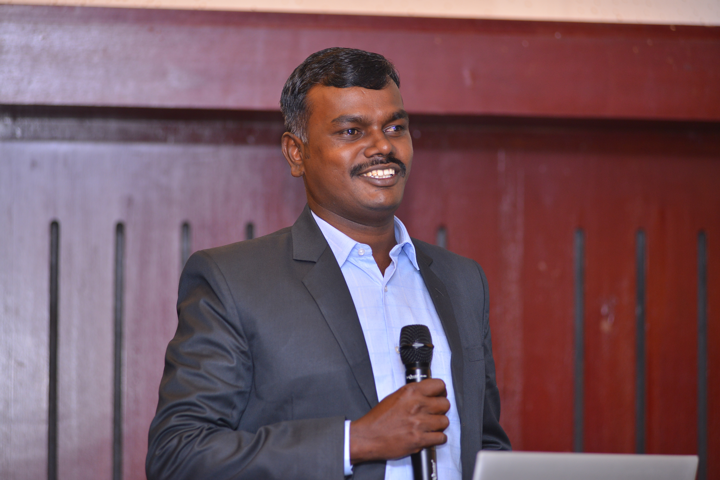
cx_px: 360
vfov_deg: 9.5
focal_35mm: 145
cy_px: 240
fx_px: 2900
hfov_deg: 14.2
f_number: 2.8
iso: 640
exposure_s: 1/160
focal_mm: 145
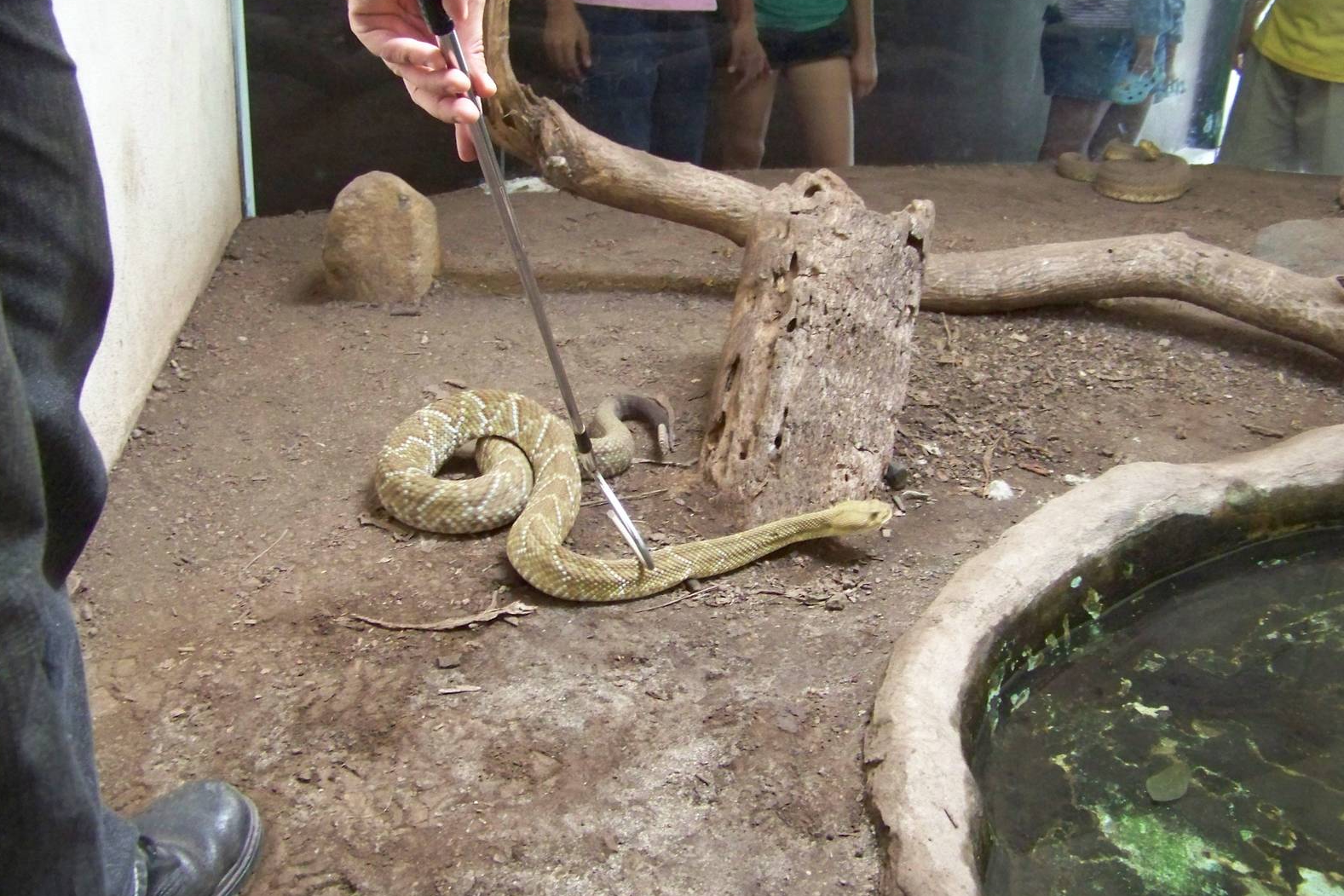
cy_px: 444
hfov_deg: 50.7
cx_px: 676
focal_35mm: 38
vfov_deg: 35.0
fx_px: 1418
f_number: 2.8
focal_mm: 5.85
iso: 400
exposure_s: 1/30
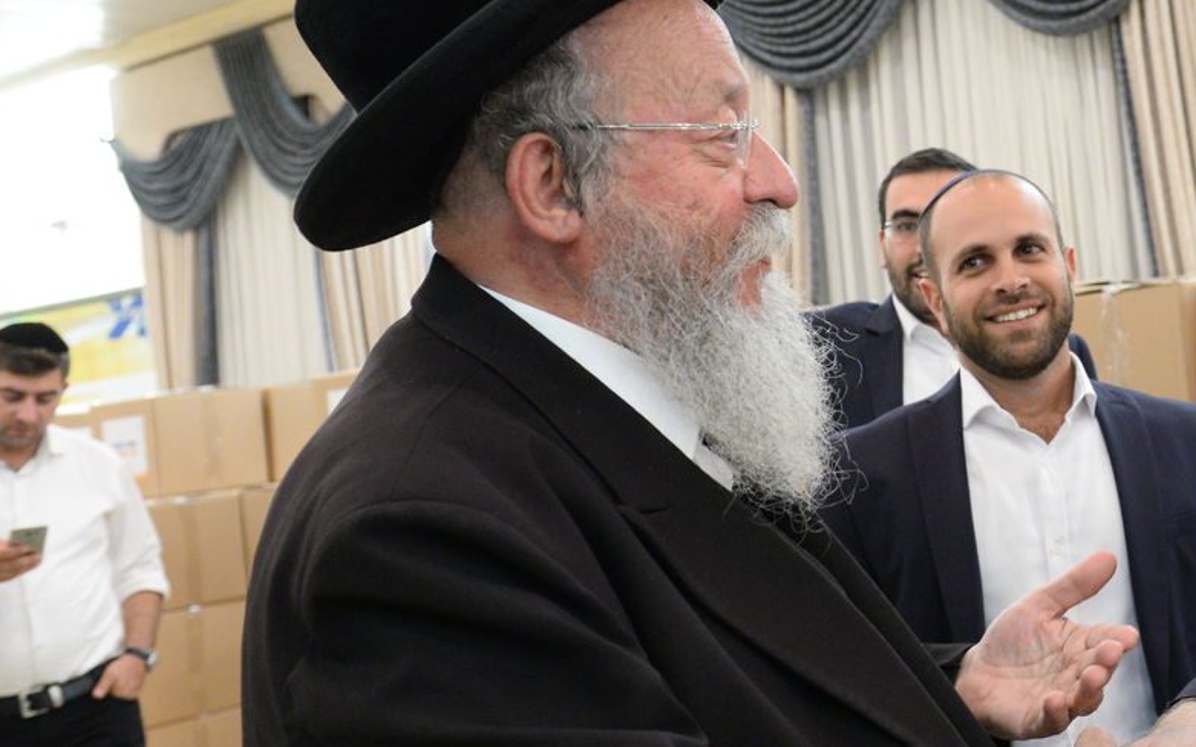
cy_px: 258
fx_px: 1727
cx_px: 1032
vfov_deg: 24.3
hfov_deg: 36.3
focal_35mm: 53
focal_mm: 29
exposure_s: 1/100
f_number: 4.5
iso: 4000
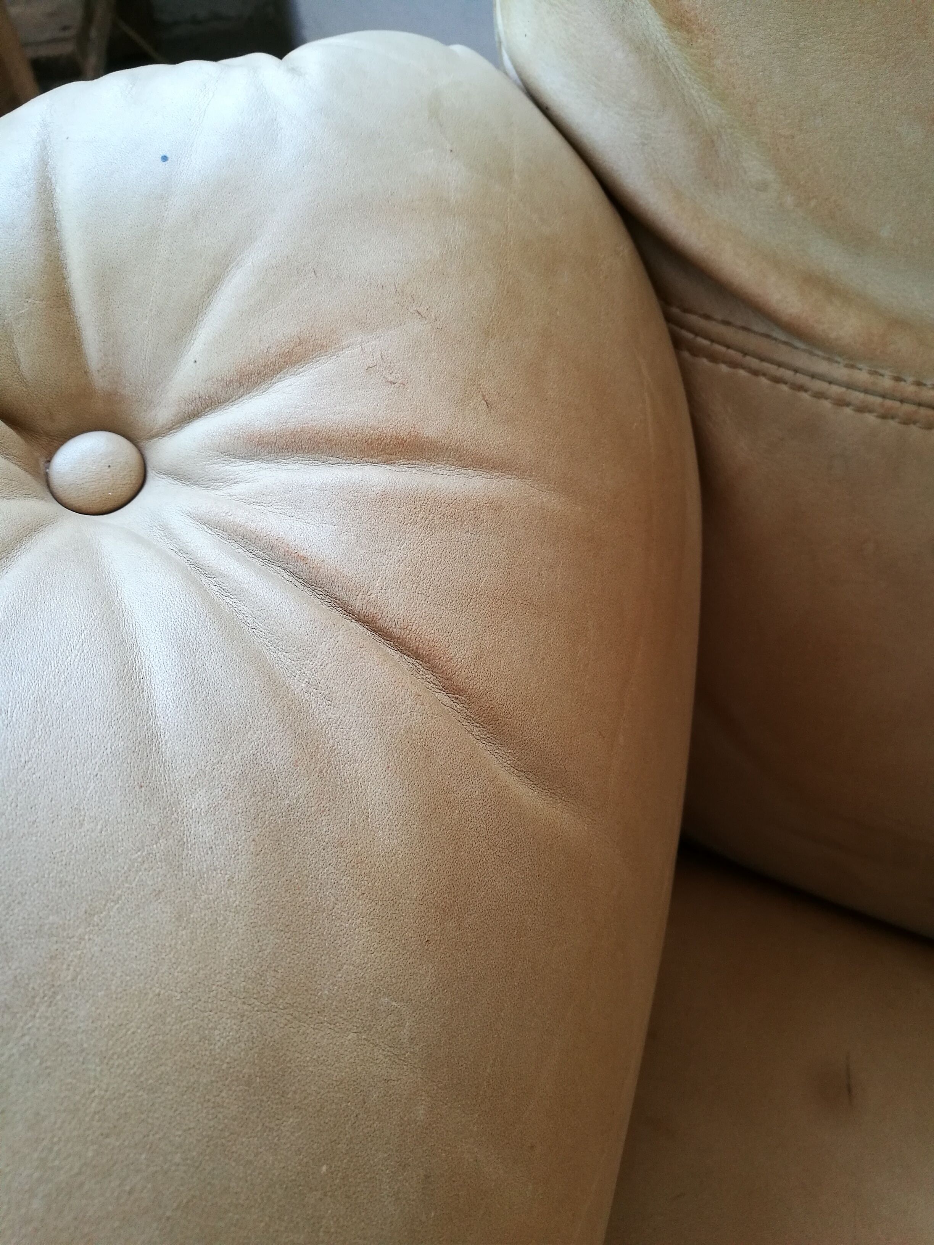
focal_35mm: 27
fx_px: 971
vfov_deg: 65.3
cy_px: 622
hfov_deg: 51.4
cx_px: 467
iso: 200
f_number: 2.2
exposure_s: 1/50
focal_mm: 4.5
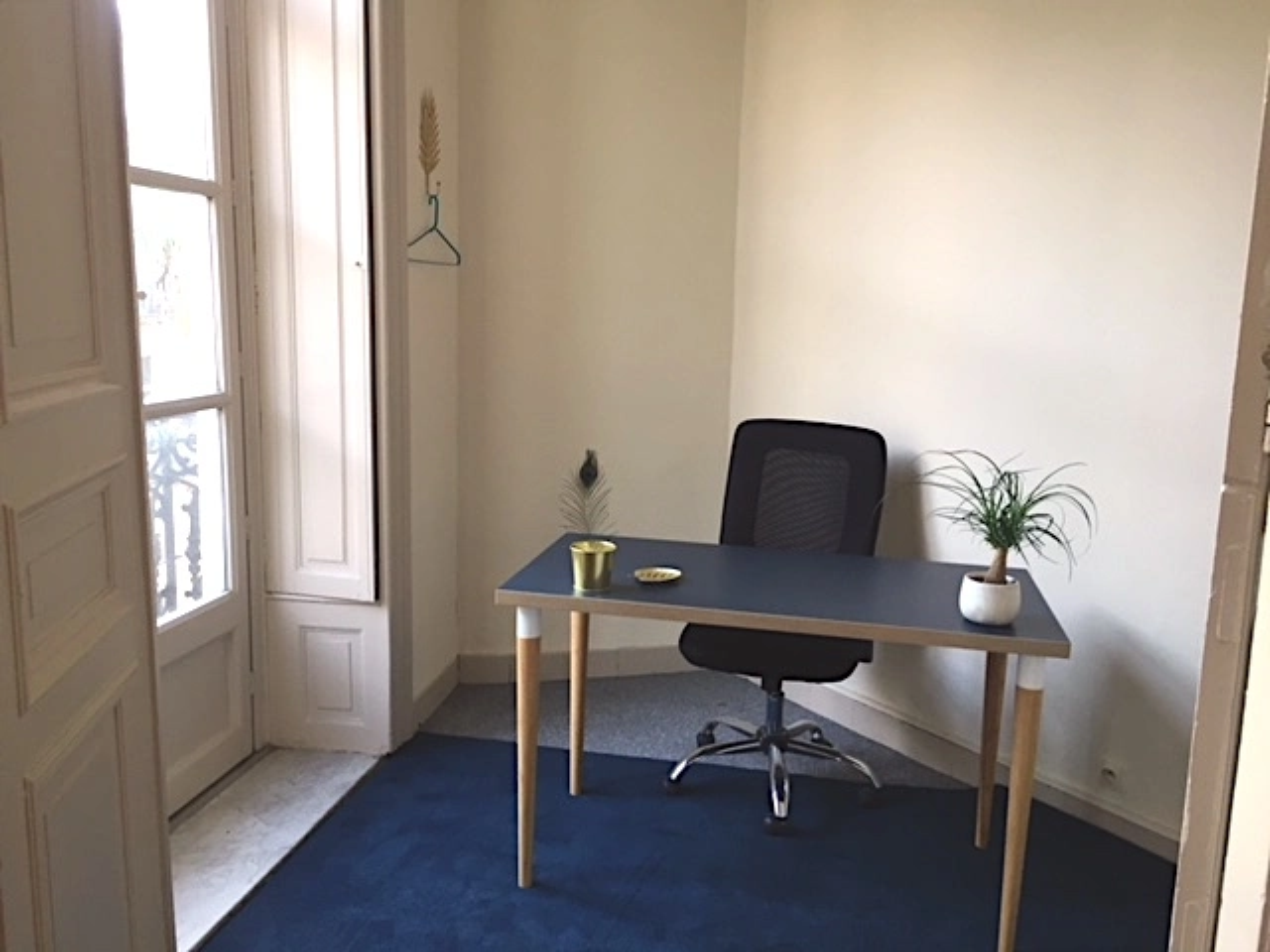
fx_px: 1064
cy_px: 476
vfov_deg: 48.2
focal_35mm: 29
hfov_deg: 61.7
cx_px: 635
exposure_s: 1/33
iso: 40
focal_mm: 4.15
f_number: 2.2
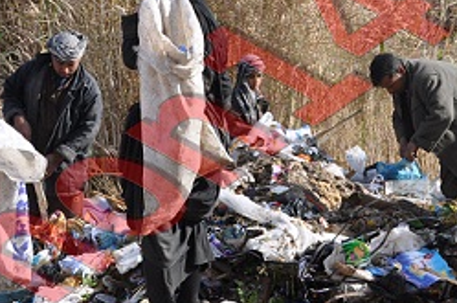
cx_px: 356
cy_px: 37
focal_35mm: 85
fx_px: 1077
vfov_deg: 15.8
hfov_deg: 23.6
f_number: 11
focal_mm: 26
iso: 200
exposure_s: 1/125
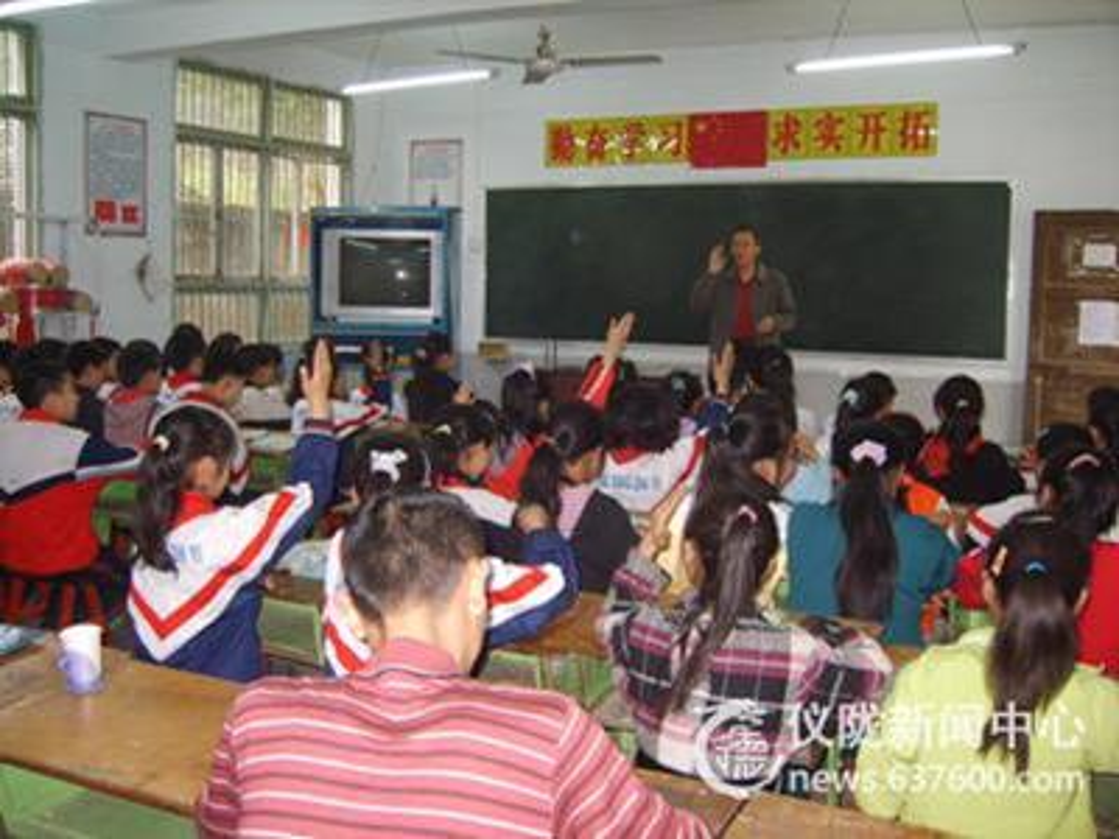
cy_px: 420
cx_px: 560
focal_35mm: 35
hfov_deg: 52.6
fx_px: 1131
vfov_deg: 40.7
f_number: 2.8
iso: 184
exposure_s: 1/30
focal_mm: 7.4
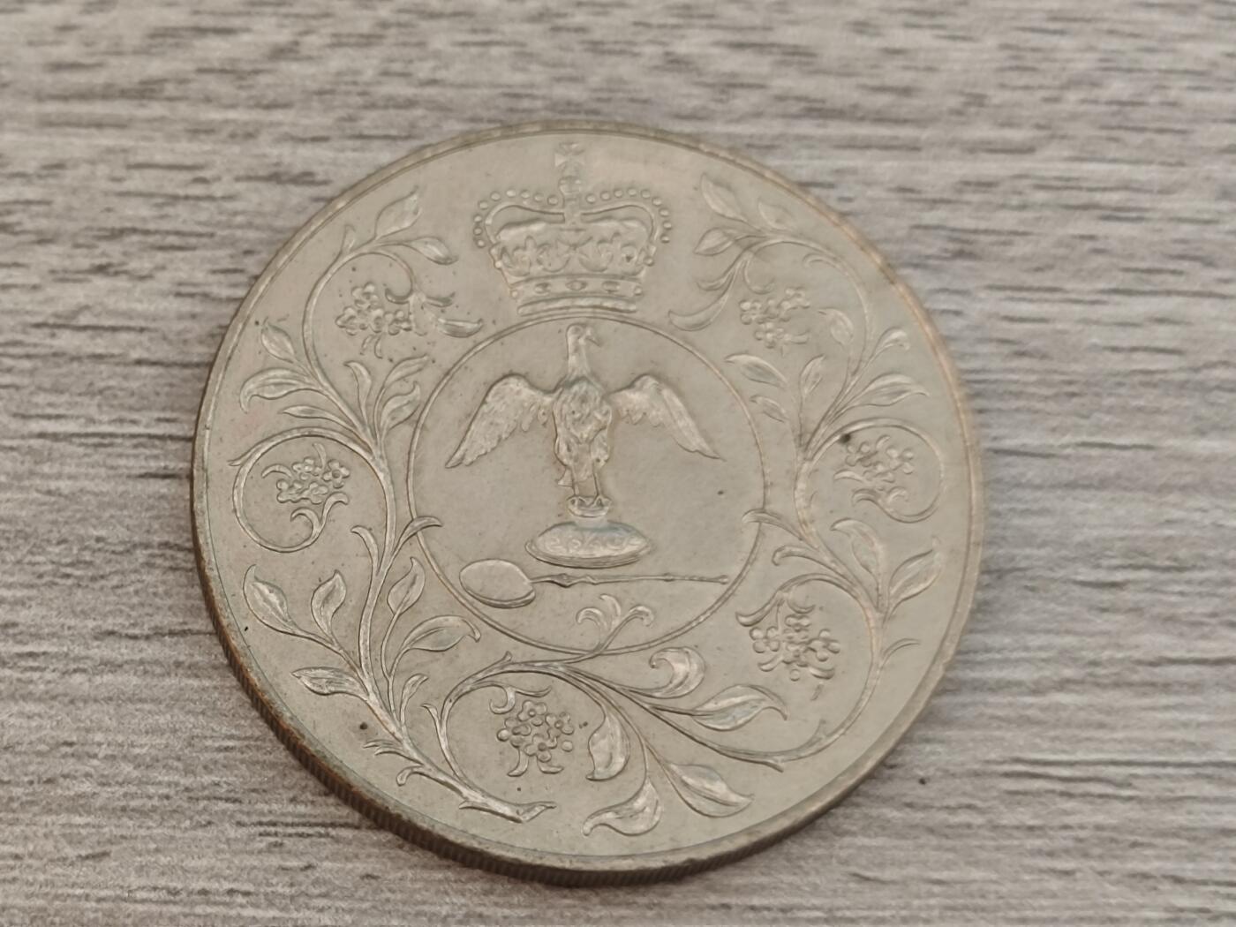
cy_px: 464
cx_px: 618
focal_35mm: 75
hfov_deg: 26.0
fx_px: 2678
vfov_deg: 19.6
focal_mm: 8.7
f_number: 1.9
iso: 400
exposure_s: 1/50
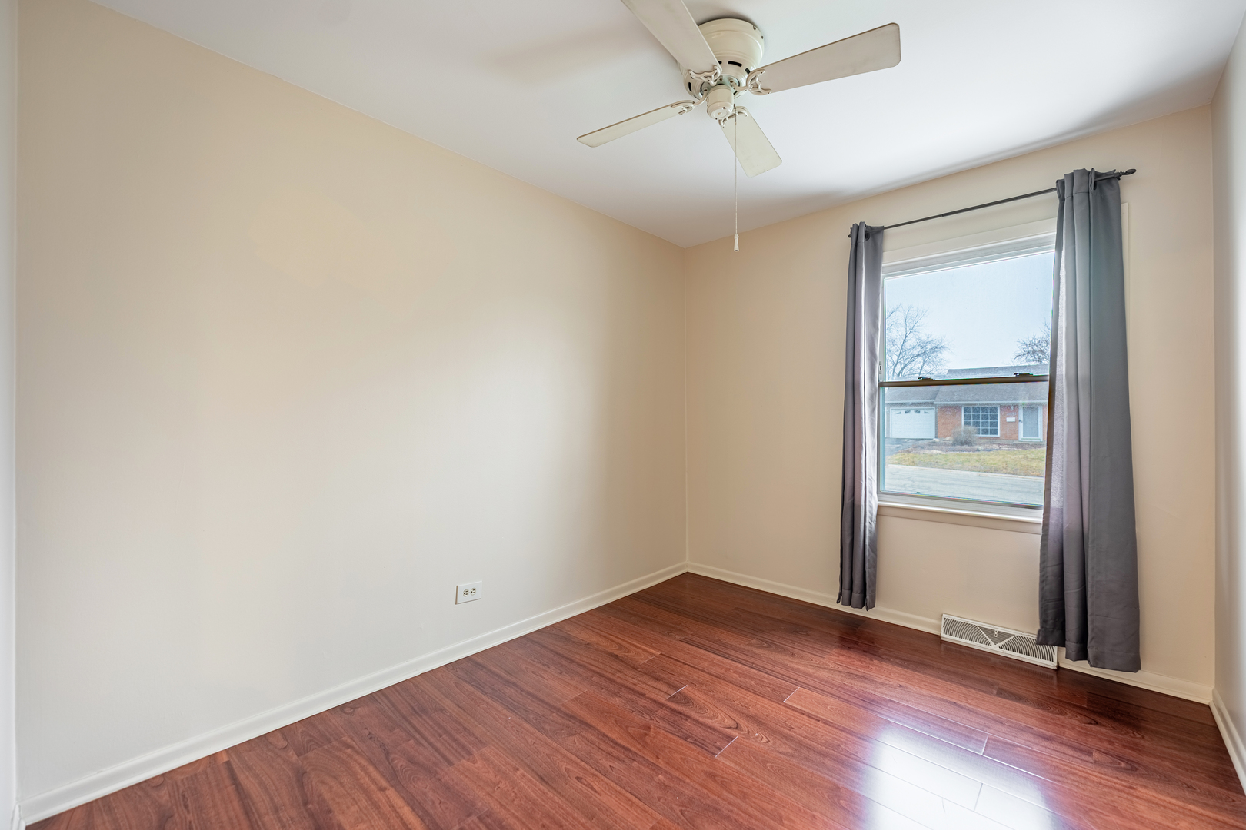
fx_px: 509
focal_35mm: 15
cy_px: 415
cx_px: 623
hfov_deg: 101.5
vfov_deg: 78.5
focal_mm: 14.7
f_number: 4.5
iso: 100
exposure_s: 1/80
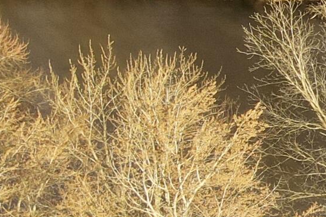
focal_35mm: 136
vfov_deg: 10.1
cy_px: 105
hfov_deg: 11.6
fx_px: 1231
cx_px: 847
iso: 110
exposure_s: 1/180
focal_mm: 4.5
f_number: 2.8
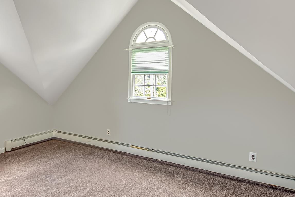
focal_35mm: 25
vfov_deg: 50.8
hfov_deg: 69.8
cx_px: 103
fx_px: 205
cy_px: 75
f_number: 3.5
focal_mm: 14
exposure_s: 1/100
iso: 400
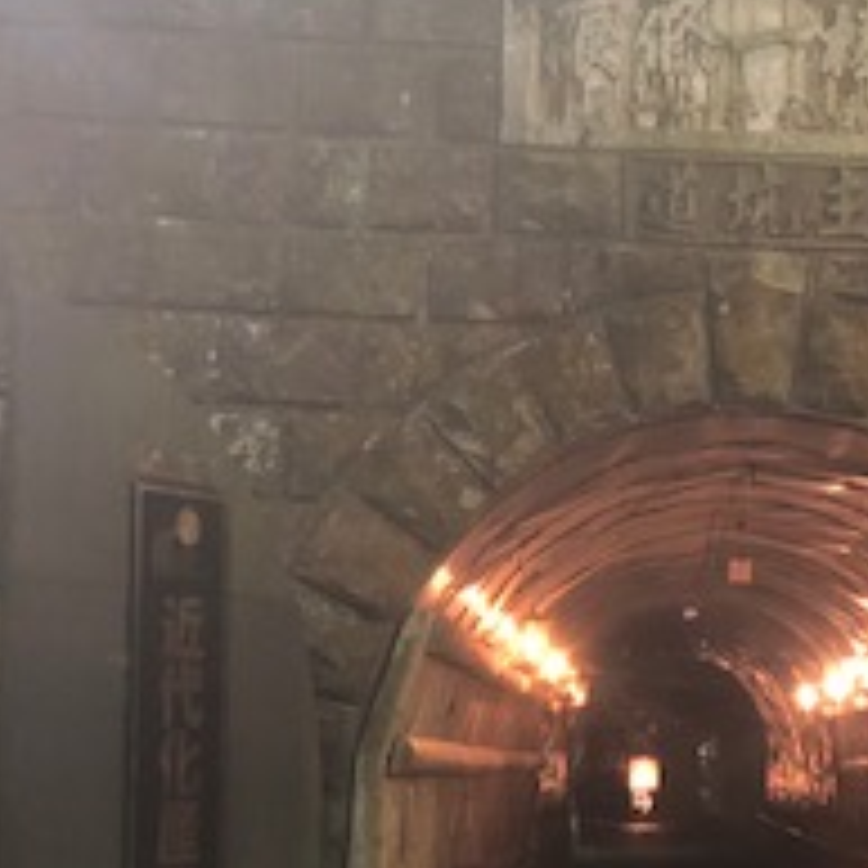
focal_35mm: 85
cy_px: 585
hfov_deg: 19.9
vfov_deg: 20.3
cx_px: 828
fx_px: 2411
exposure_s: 1/15
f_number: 1.8
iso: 80
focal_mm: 3.99
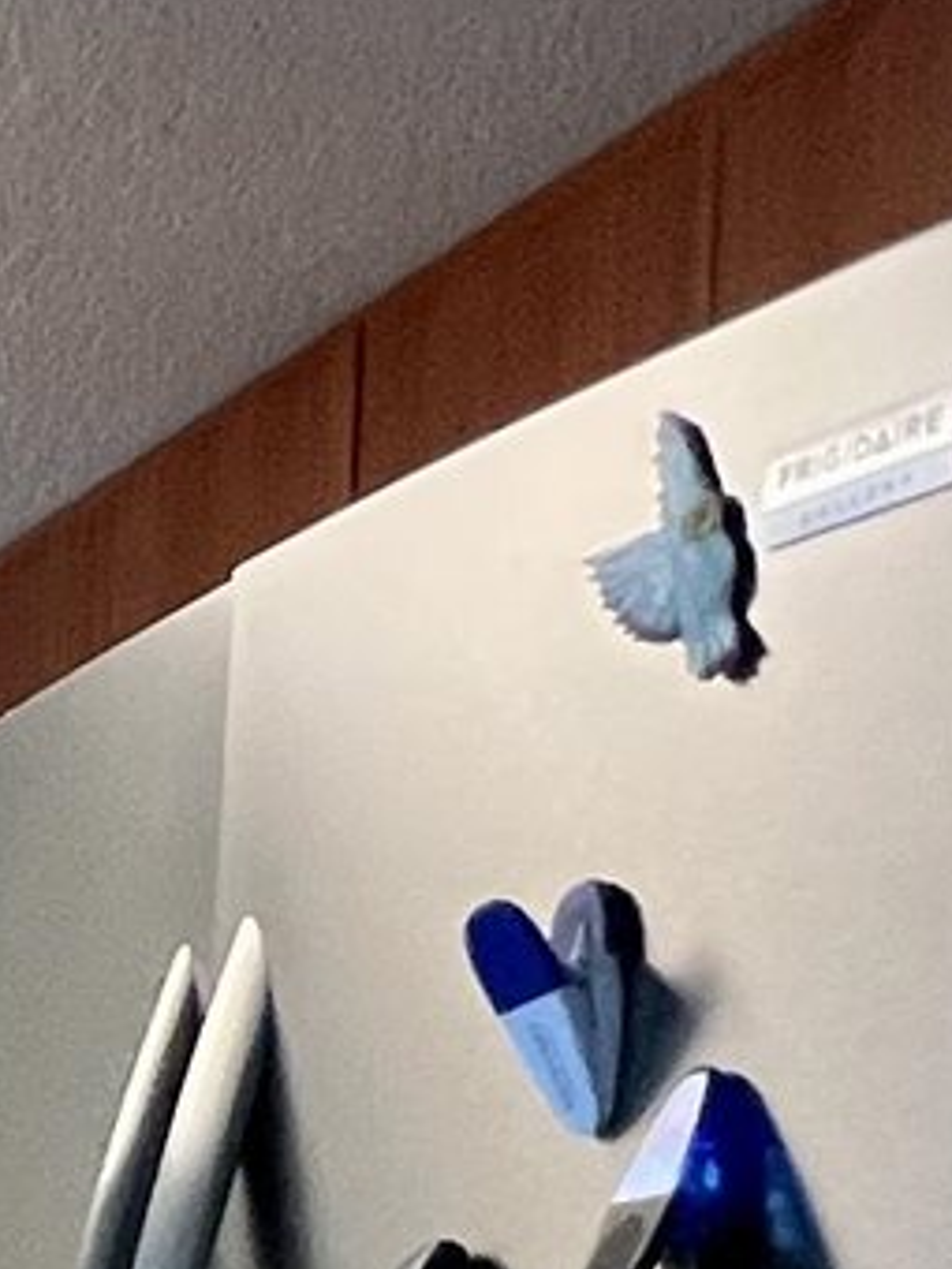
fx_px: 3227
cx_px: -1359
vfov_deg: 19.5
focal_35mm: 88
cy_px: 1885
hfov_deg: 12.8
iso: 250
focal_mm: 1.57
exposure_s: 1/120
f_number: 1.8
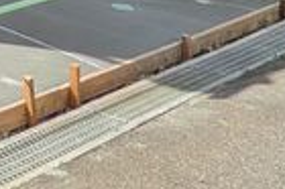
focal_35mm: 99
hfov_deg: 18.1
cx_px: -157
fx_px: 783
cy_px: -254
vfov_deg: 11.5
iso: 53
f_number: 2.2
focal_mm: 1.83
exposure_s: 1/6897
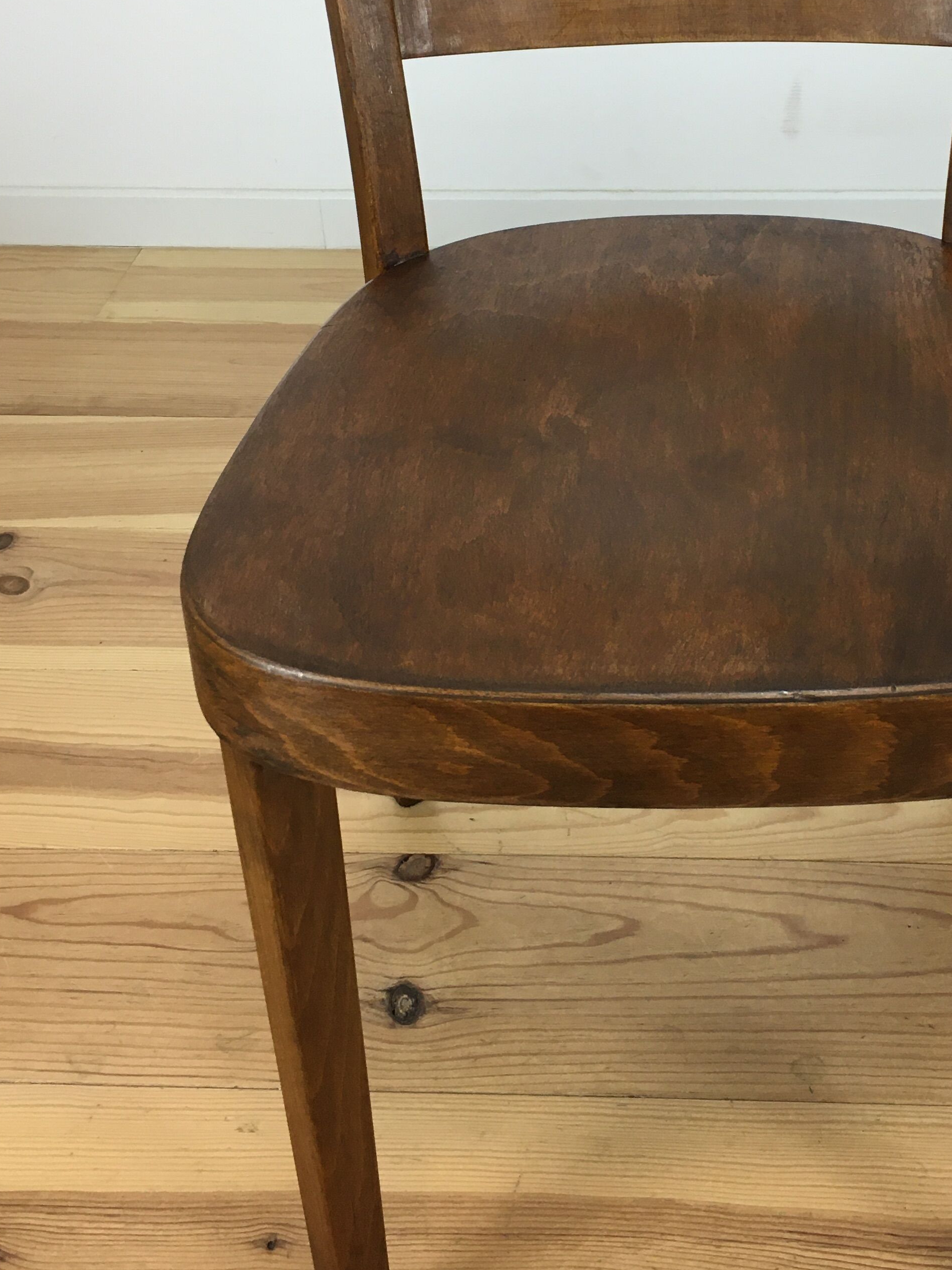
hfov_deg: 31.2
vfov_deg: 40.5
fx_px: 1687
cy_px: 385
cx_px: 652
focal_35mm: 46
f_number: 2.2
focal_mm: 4.15
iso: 50
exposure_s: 1/33
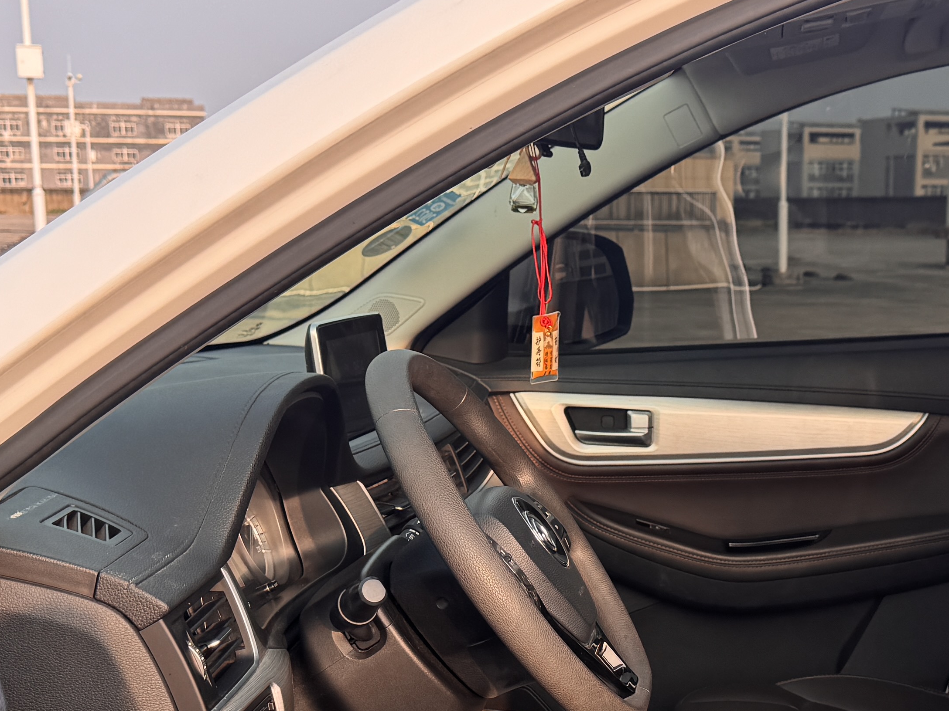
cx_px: 691
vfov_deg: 22.6
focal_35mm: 63
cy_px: 666
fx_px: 1727
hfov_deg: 30.3
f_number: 1.78
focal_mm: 6.76
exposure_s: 1/747
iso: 80
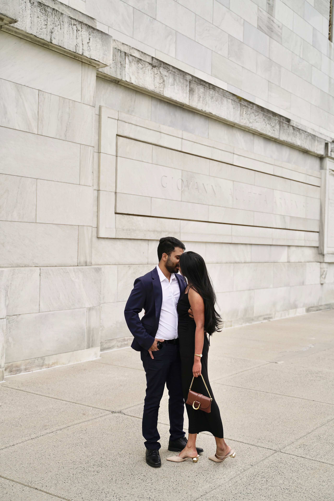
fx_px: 612
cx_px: 167
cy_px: 250
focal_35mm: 44
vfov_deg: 44.5
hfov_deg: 30.5
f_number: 2.8
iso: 100
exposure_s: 1/1000
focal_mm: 44
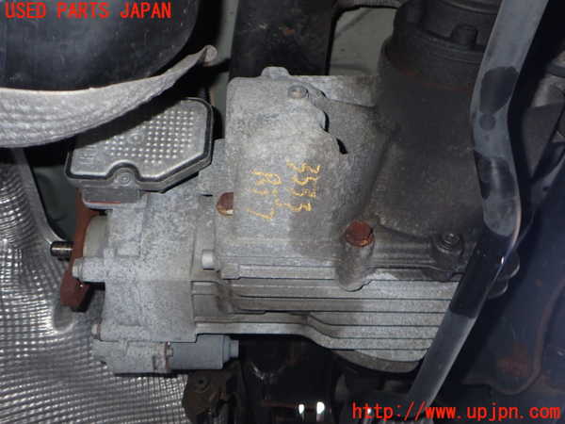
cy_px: 212
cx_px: 282
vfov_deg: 46.8
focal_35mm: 30
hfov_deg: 60.0
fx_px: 490
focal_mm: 5.4
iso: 200
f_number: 2.3
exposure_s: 1/30
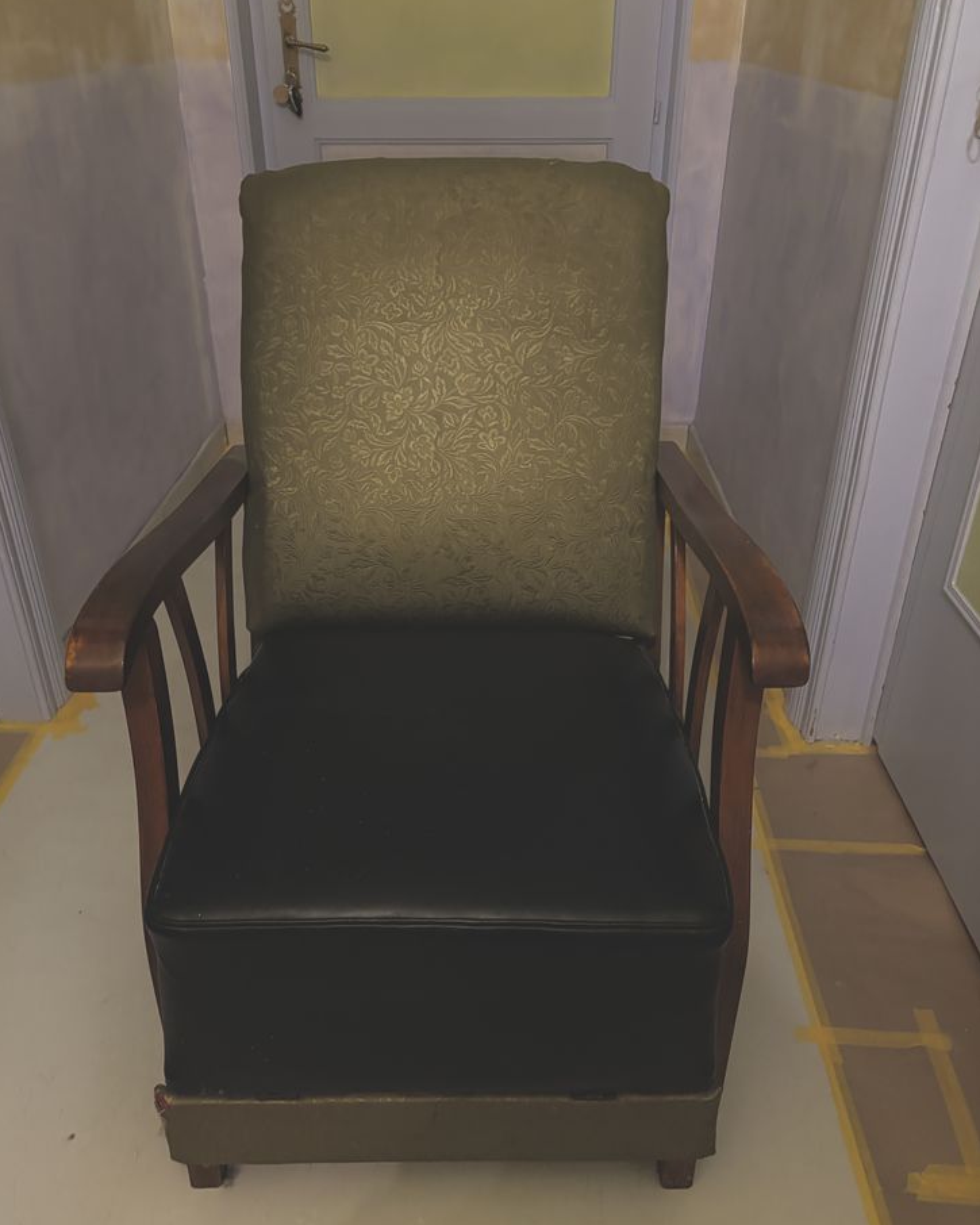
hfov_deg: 51.5
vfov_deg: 62.2
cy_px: 617
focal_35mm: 28
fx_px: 1015
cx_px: 477
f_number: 1.6
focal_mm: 5.96
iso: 800
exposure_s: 1/25
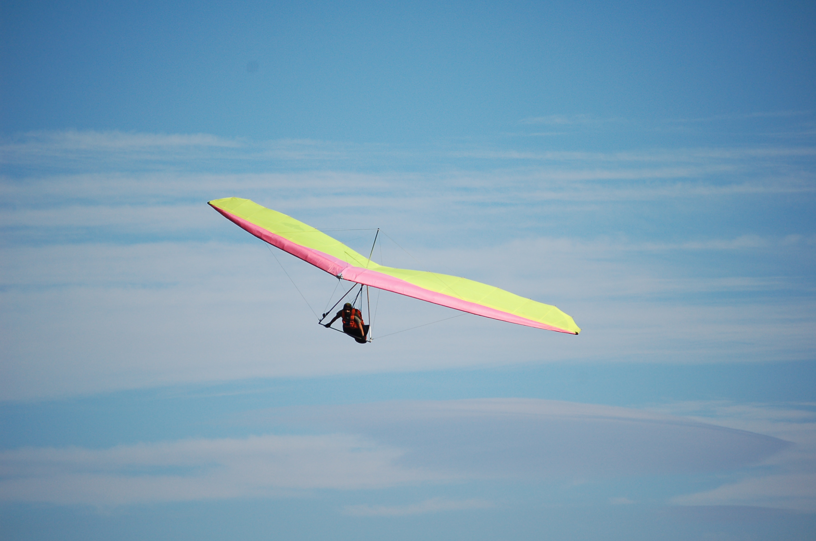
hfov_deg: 6.9
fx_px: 6788
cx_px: 408
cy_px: 270
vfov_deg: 4.6
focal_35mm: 300
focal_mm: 200
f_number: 5.6
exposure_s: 1/2000
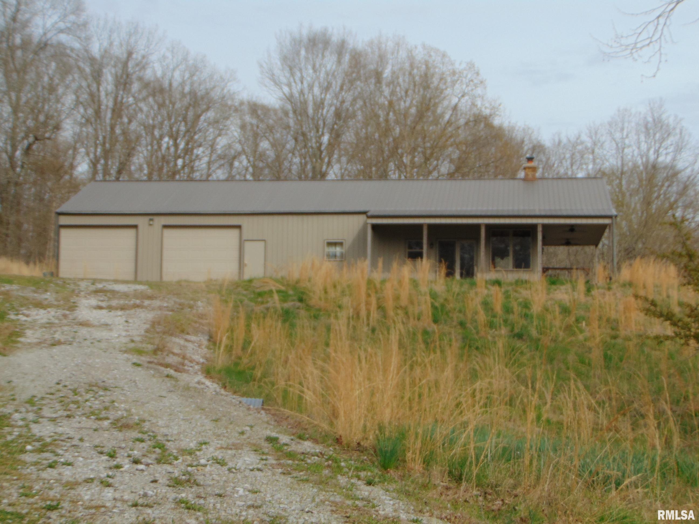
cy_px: 262
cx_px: 350
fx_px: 1434
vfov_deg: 20.7
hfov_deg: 27.4
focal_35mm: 71
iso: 80
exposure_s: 1/640
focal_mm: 12.8
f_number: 3.7
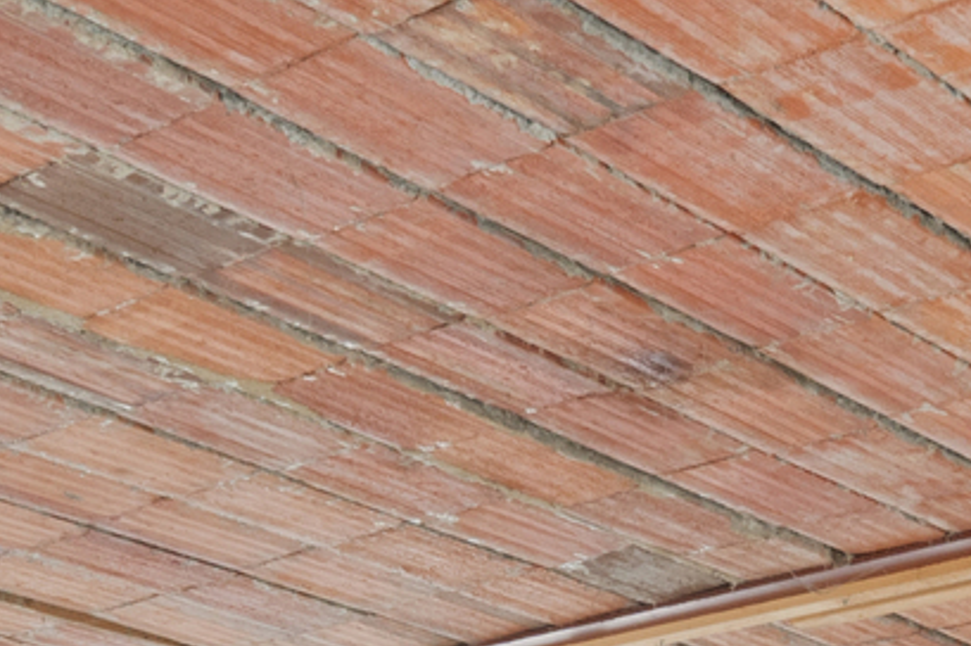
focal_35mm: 97
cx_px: 1462
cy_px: 1368
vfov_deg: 12.2
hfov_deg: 18.6
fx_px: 2612
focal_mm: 16.5
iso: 400
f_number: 11
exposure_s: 2
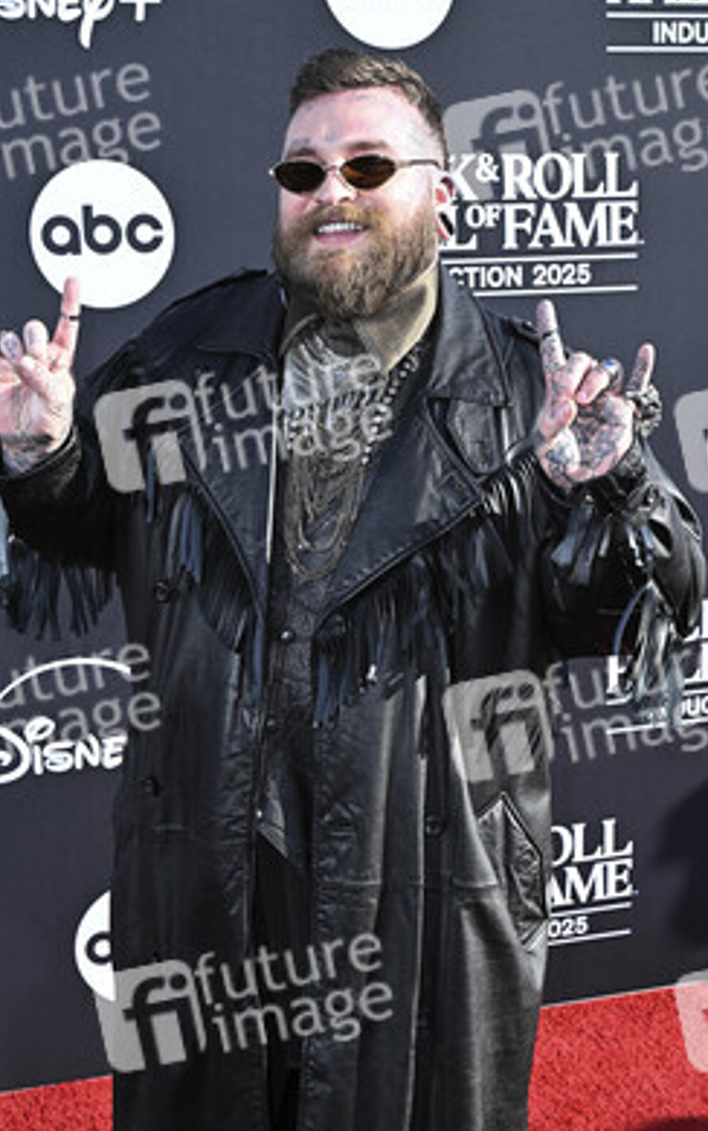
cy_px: 568
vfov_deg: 41.8
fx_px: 1481
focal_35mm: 48
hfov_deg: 26.9
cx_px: 328
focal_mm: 46
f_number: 8
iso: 250
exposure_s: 1/320
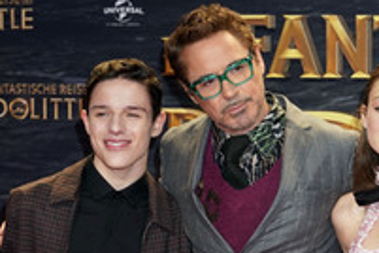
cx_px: 305
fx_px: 1769
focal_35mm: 168
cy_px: 245
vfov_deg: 8.1
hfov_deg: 12.2
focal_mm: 75
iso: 1250
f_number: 6.3
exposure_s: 1/160
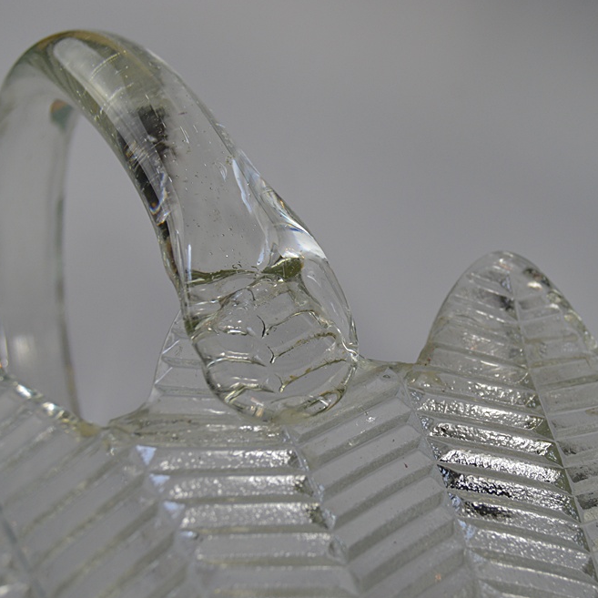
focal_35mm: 62
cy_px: 299
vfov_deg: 27.7
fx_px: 1212
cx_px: 357
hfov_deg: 27.7
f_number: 5.6
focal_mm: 32
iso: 320
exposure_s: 1/125
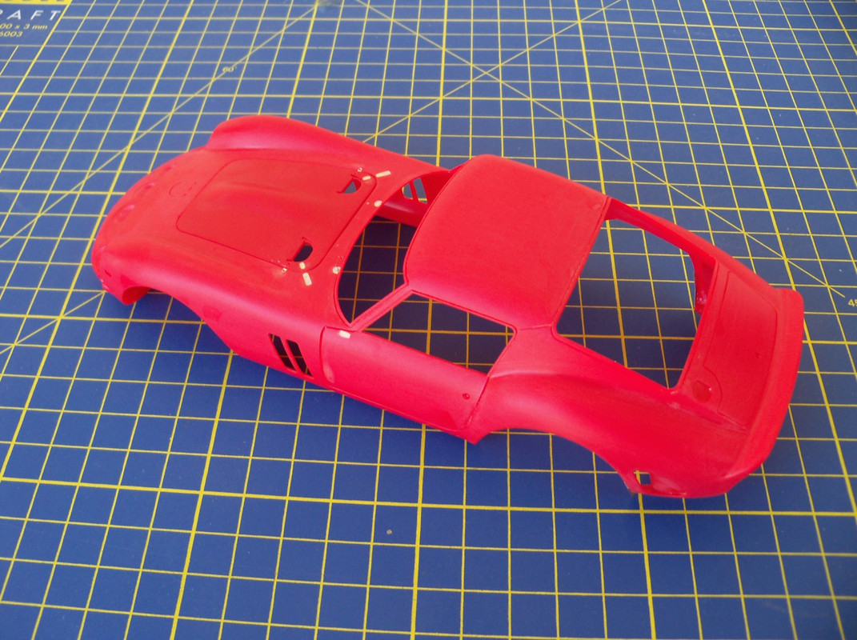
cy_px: 320
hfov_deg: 52.7
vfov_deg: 40.6
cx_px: 428
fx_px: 865
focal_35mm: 35
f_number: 3.5
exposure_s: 1/40
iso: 80
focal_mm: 6.2
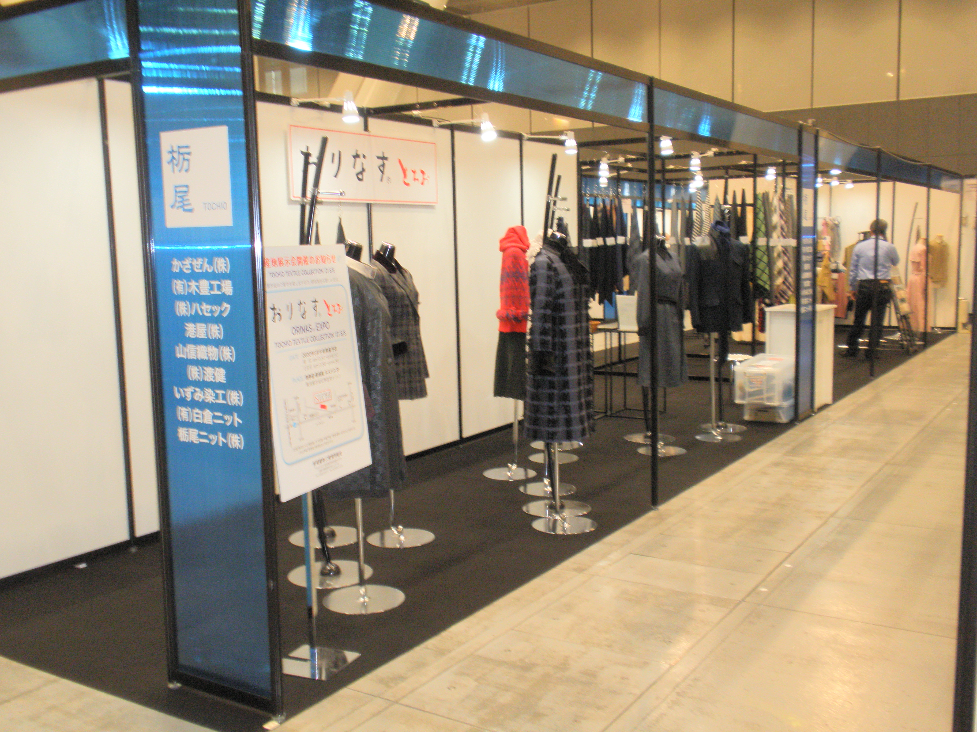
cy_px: 366
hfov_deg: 50.1
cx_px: 488
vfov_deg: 38.7
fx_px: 1044
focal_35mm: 37
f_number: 3.5
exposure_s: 1/30
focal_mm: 6.6
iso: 100
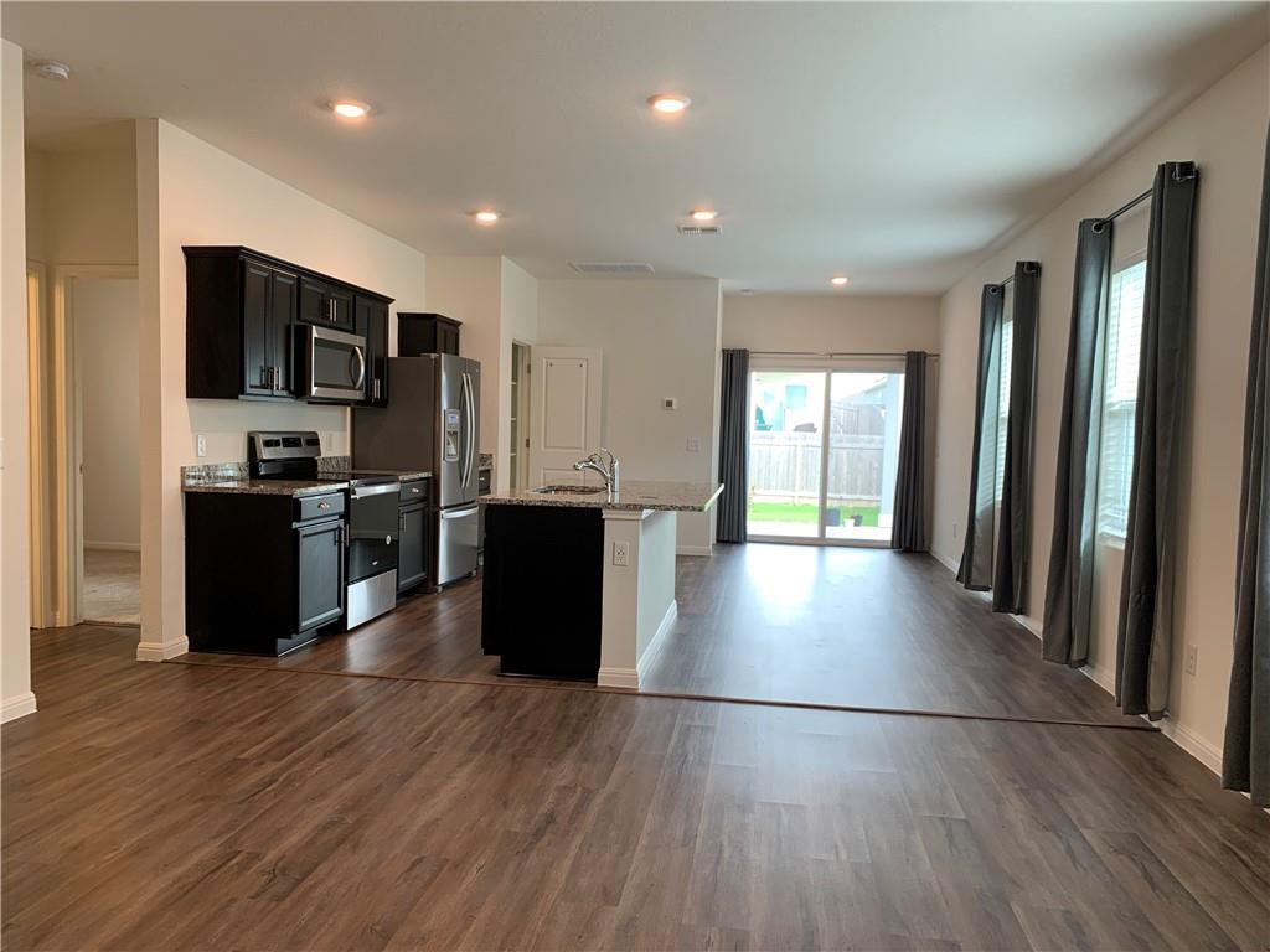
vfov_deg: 53.1
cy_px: 476
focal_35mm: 26
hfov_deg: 67.3
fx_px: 954
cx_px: 635
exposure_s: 1/60
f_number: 1.8
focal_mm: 4.25
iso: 80
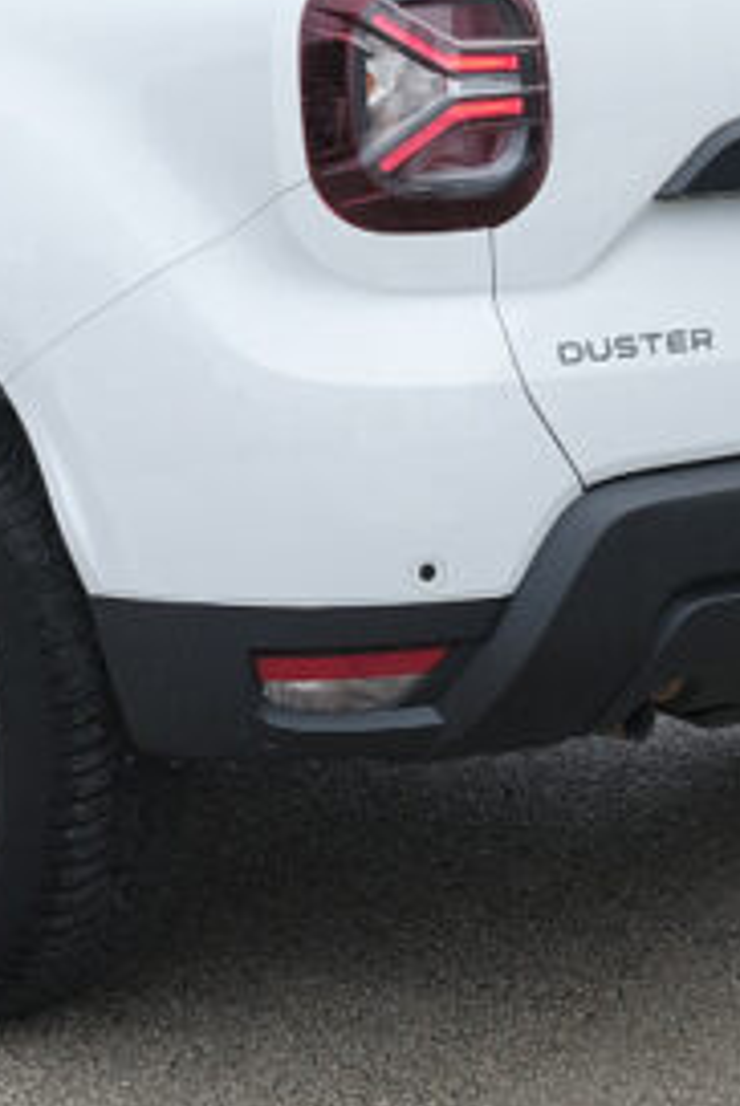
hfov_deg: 11.0
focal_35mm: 124
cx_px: 73
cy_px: 224
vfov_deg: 16.4
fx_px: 3813
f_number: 9
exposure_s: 1/80
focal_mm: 22.1
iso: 160
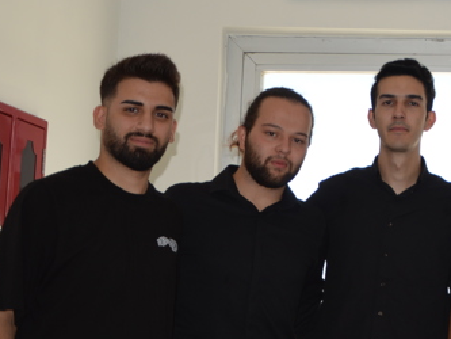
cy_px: 108
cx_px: 500
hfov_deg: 20.7
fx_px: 1173
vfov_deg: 16.4
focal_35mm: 90
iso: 100
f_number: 4
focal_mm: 26
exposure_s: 1/160
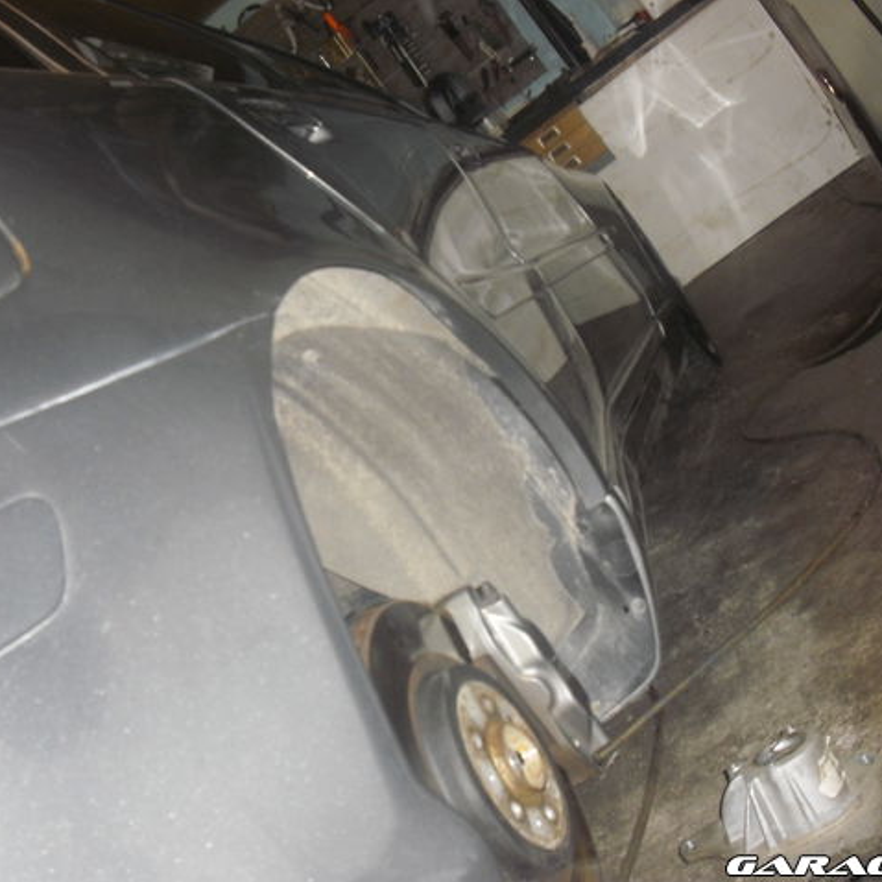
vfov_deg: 37.6
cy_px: 441
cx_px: 452
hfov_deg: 37.5
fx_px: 1297
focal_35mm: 45
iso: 200
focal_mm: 6.2
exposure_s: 1/60
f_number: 2.8
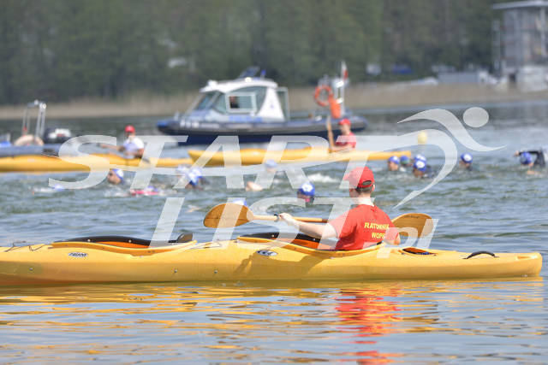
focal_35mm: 250
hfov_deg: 8.2
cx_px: 274
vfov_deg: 5.5
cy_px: 182
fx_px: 3806
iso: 800
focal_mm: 250
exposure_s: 1/4000
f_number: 5.6
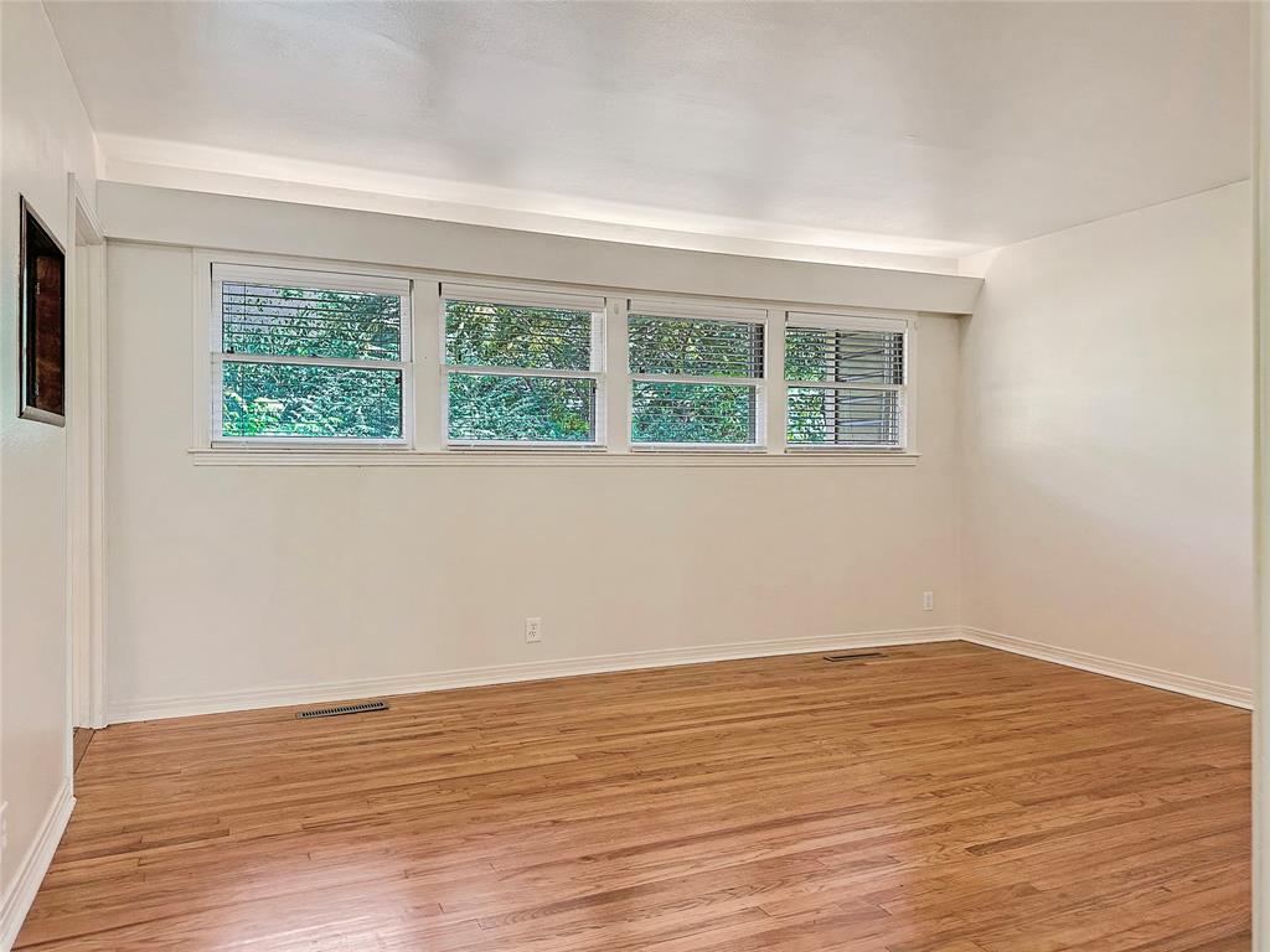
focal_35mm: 24
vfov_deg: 56.8
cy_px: 476
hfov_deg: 71.6
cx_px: 635
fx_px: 881
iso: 160
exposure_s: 1/120
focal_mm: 6.86
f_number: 1.78
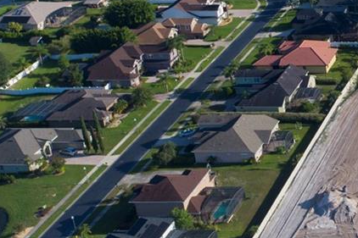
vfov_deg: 14.8
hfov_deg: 18.5
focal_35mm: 91
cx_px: 608
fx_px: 905
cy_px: 12
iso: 100
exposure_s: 1/120
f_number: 4
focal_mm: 8.8
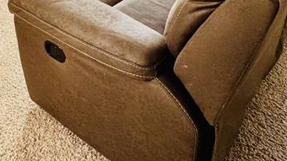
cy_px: -127
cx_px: 72
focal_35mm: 46
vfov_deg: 19.5
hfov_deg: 43.2
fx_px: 350
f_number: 2.2
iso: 250
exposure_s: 1/60
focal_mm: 2.22
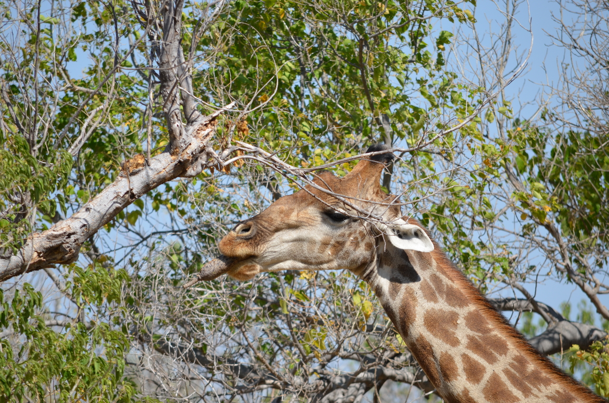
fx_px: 7597
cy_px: 202
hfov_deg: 4.6
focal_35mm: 450
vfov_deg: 3.0
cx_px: 304
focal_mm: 300
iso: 200
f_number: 6.3
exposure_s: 1/640
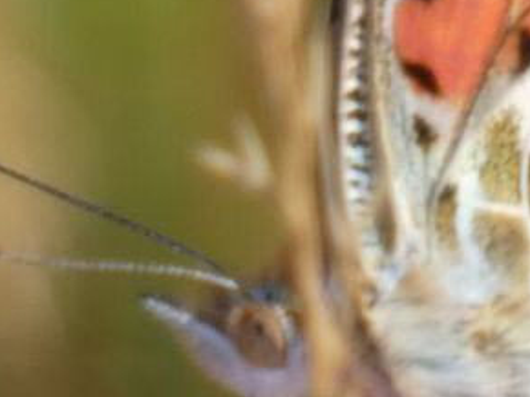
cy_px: 31
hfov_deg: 0.5
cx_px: 99
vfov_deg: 0.3
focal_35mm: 4296
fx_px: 65721
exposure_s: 1/250
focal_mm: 139.4
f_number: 5.6
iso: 80
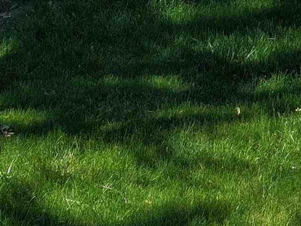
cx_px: 448
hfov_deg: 5.6
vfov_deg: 4.2
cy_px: -289
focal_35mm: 349
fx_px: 3035
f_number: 2.8
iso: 130
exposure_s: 1/800
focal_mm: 19.35
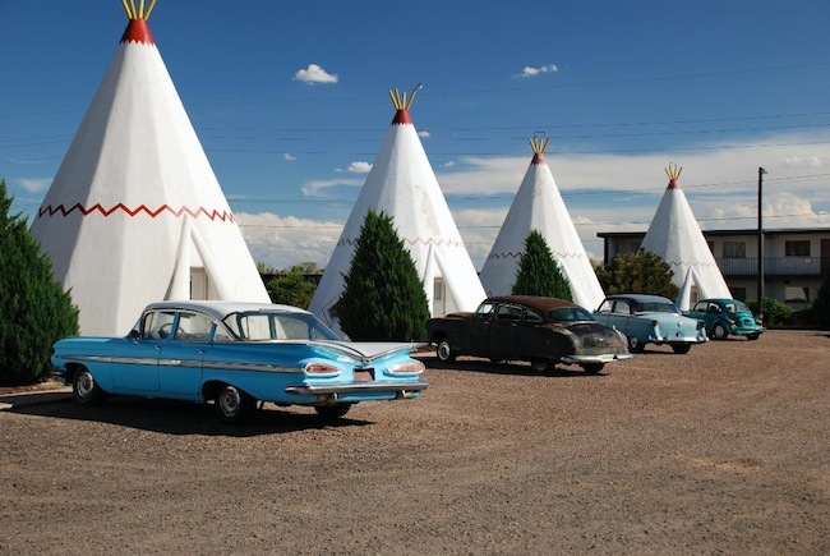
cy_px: 278
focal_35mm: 48
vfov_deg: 28.1
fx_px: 1108
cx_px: 415
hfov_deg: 41.1
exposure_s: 1/200
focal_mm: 32
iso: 100
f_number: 7.1
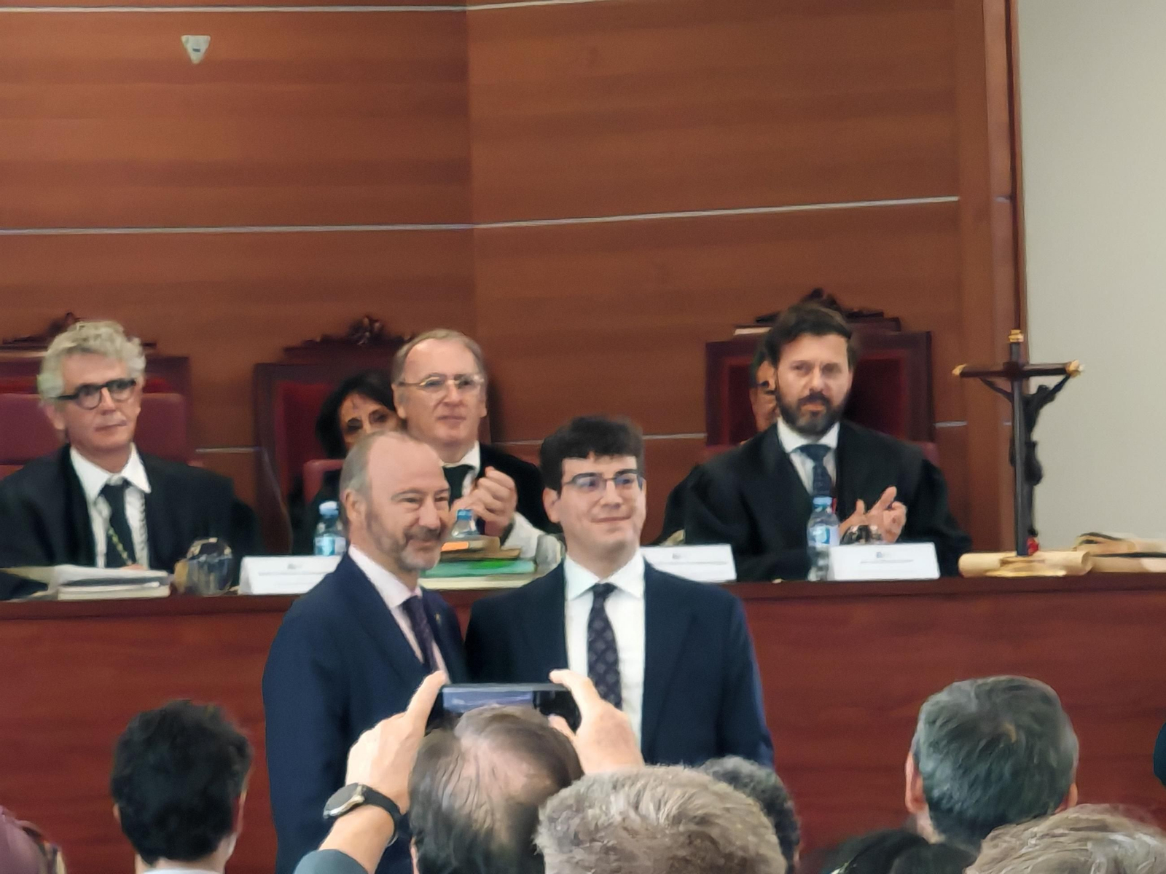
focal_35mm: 219
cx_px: 583
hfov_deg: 9.0
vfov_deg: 6.8
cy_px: 437
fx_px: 7377
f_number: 2.4
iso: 320
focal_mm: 8.67
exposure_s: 1/50
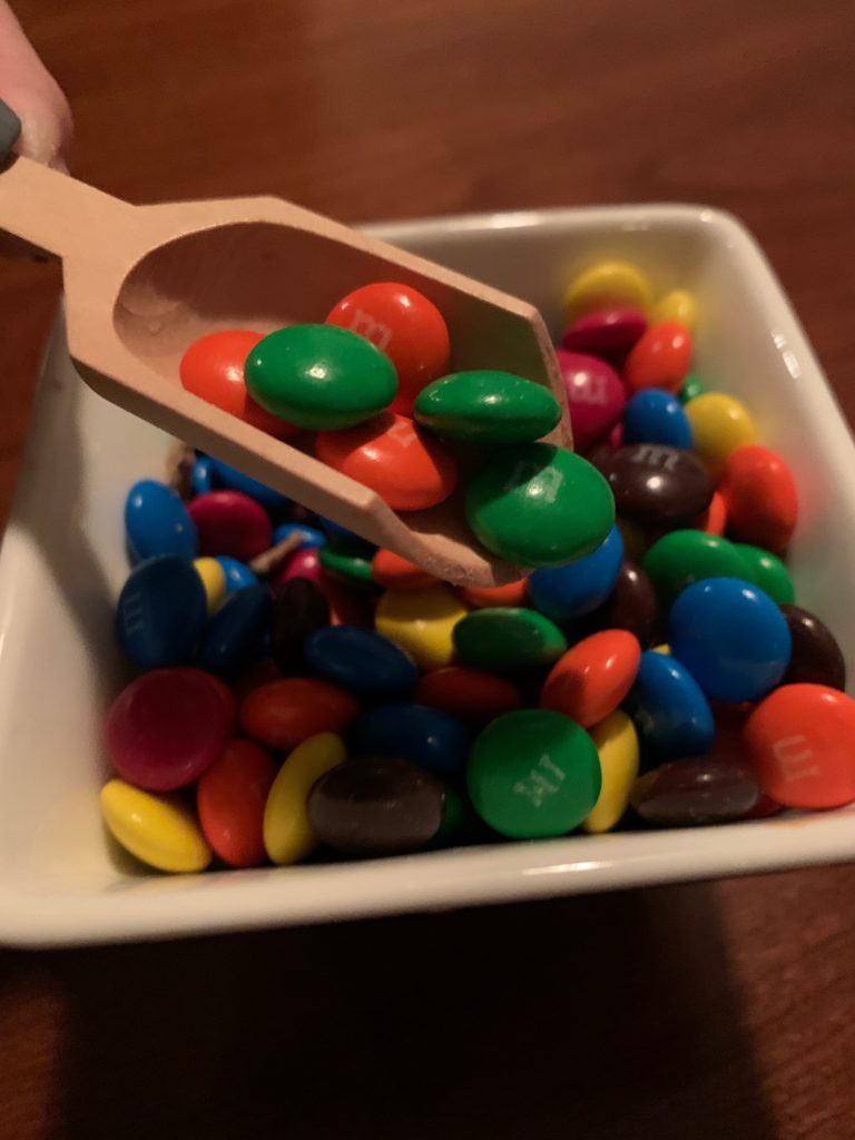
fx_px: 856
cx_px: 428
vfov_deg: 67.3
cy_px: 570
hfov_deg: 53.1
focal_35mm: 26
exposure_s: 1/20
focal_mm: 4.25
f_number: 1.8
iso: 640
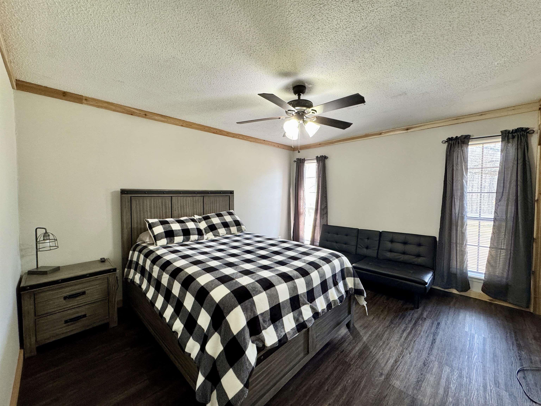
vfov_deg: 85.7
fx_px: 219
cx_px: 270
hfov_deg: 102.1
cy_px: 203
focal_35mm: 14
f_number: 2.2
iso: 250
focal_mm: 2.22
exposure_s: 1/60
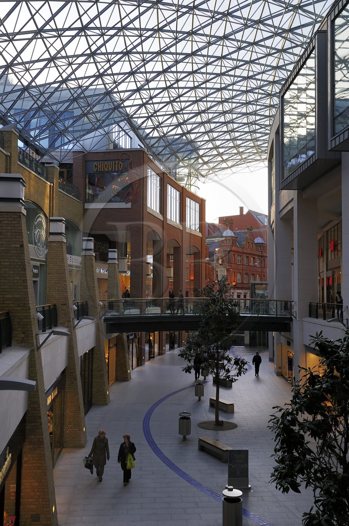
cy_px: 263
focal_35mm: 36
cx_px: 174
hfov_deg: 36.8
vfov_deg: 53.2
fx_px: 524
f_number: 7.1
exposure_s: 1/60
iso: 200
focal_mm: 36
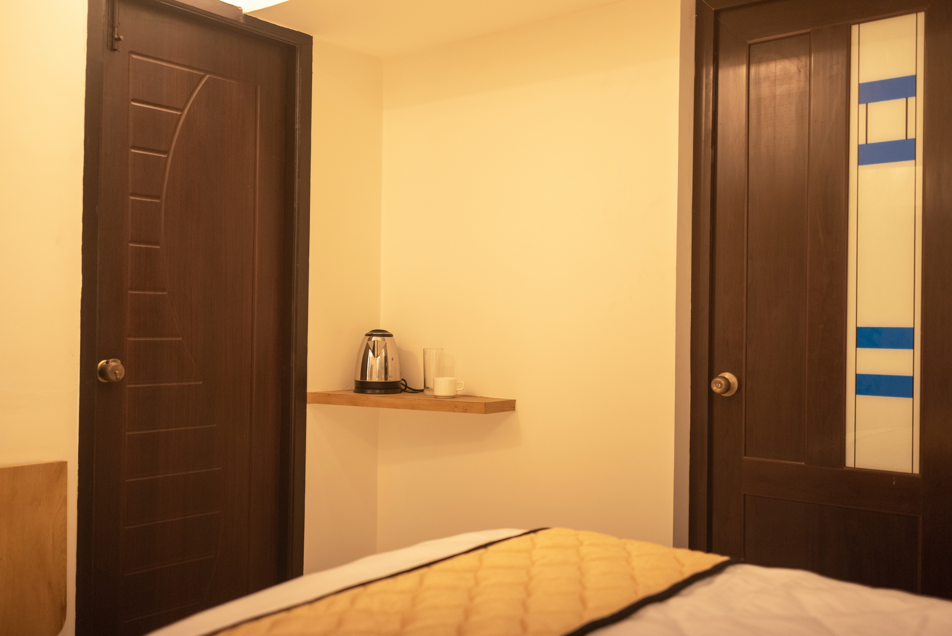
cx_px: 476
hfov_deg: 54.4
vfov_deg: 37.9
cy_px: 318
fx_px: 926
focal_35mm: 35
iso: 800
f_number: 2
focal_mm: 35
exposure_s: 1/320
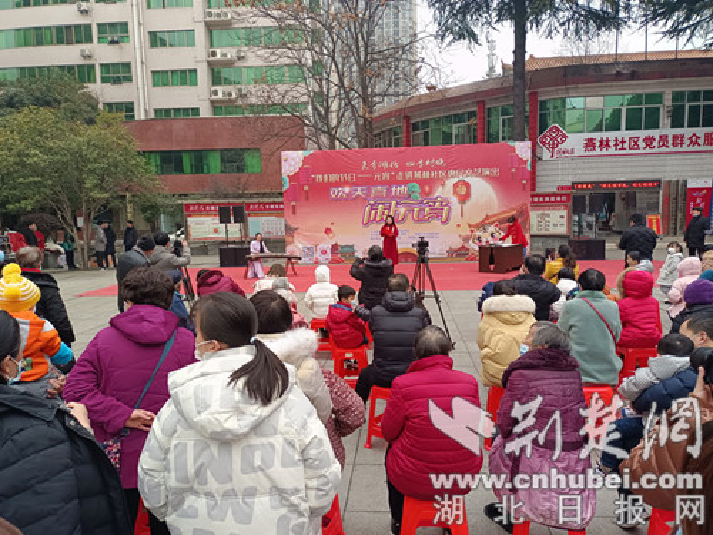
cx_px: 356
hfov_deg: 69.4
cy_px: 268
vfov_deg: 54.9
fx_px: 515
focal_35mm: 25
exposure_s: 1/100
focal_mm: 4.71
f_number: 1.79
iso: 378
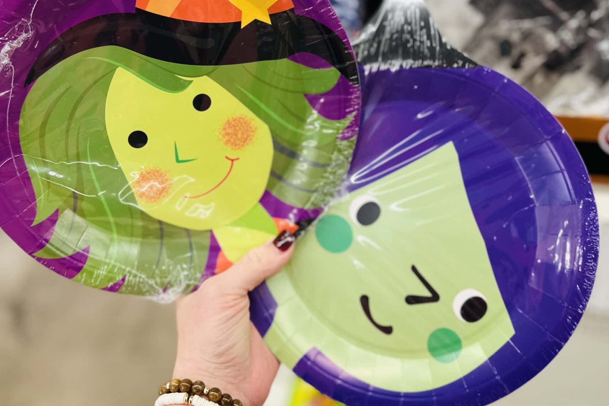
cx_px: 294
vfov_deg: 34.5
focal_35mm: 38
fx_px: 643
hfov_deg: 50.7
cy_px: 119
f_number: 1.78
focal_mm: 6.86
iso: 160
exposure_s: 1/60
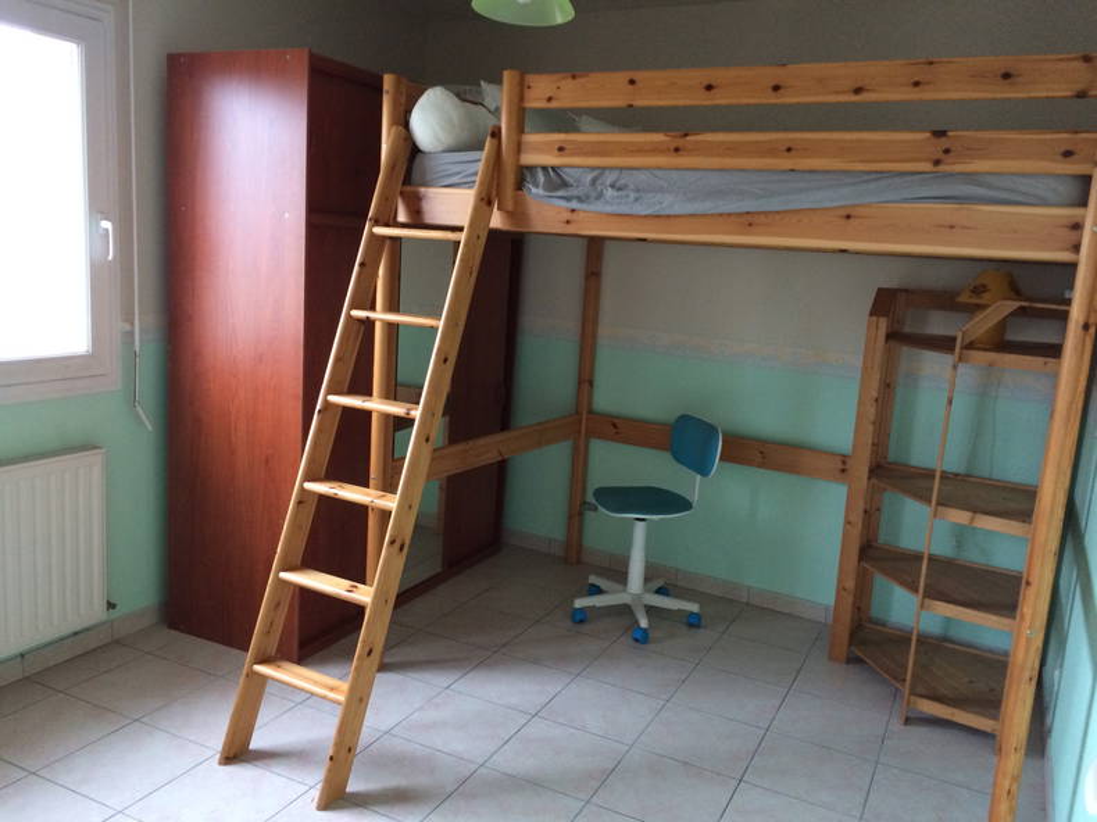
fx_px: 919
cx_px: 548
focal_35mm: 29
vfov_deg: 48.2
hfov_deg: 61.7
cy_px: 411
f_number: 2.2
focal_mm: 4.15
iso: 320
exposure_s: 1/33
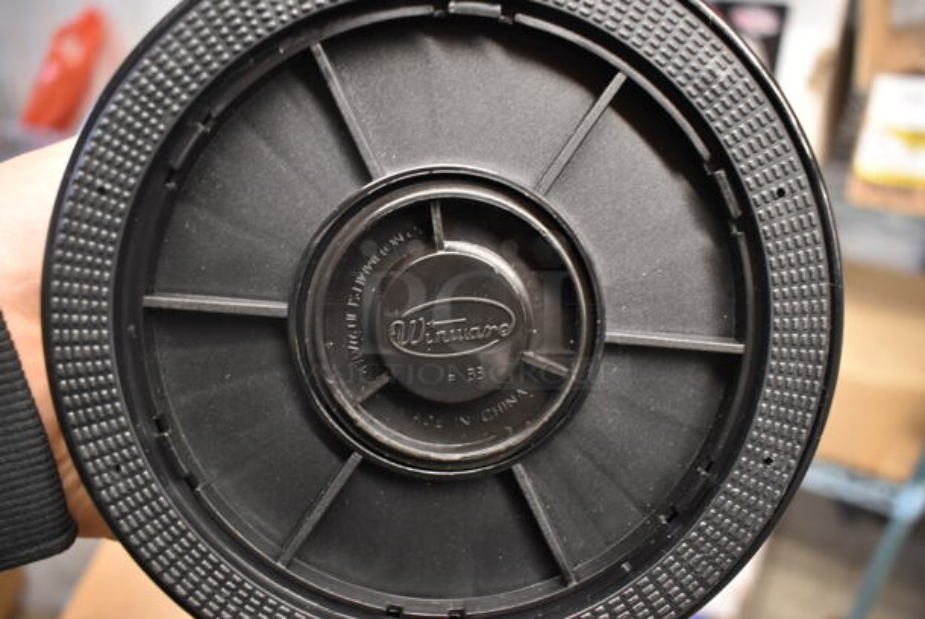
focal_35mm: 30
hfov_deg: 61.9
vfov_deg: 43.7
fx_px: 772
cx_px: 462
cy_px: 310
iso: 1100
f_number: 3.8
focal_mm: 20
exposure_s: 1/30
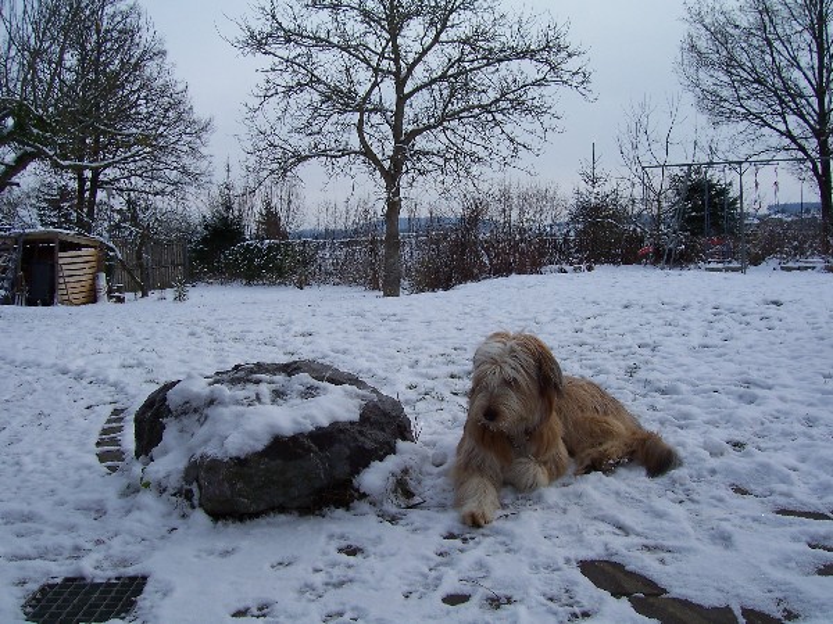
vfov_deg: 41.8
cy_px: 312
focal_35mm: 34
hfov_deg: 54.0
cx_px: 416
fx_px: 818
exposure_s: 1/500
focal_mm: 5.6
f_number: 5.6
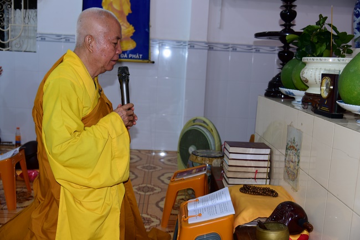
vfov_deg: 35.1
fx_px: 380
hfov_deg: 50.7
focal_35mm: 38
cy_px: 120
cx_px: 180
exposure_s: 1/60
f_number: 4
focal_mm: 38
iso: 320
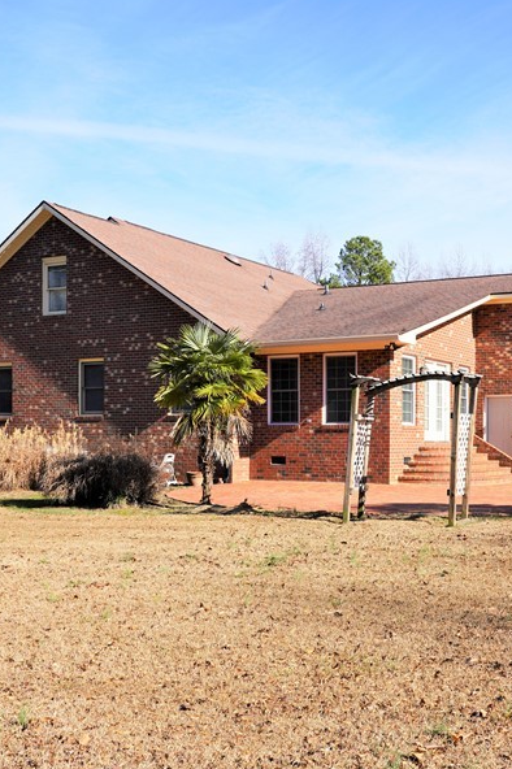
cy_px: 451
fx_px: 940
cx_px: 339
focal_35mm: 44
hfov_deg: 30.3
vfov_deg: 44.3
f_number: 9
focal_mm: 24
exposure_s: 1/125
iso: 100
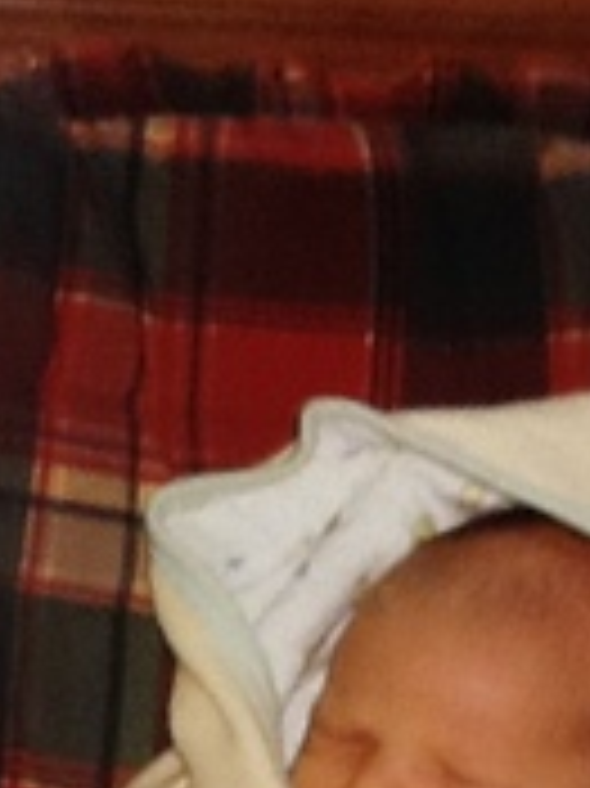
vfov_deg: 15.4
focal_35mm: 121
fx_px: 2753
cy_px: 1063
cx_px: 401
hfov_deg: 12.2
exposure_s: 1/30
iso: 80
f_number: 2.4
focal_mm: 2.03
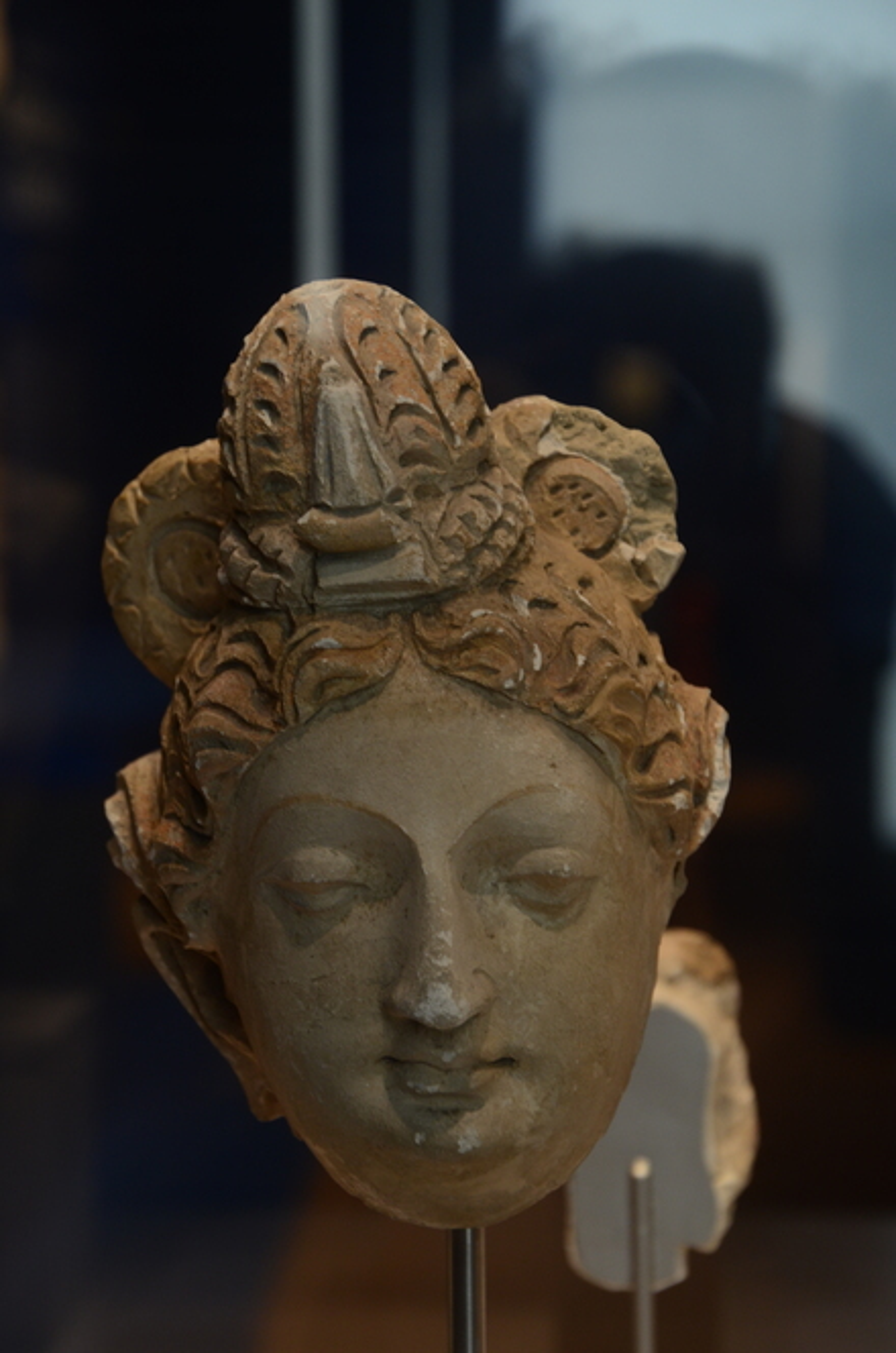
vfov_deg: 19.5
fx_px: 3936
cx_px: 448
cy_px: 676
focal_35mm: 105
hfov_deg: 13.0
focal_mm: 70
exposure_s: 1/20
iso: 500
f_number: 5.3
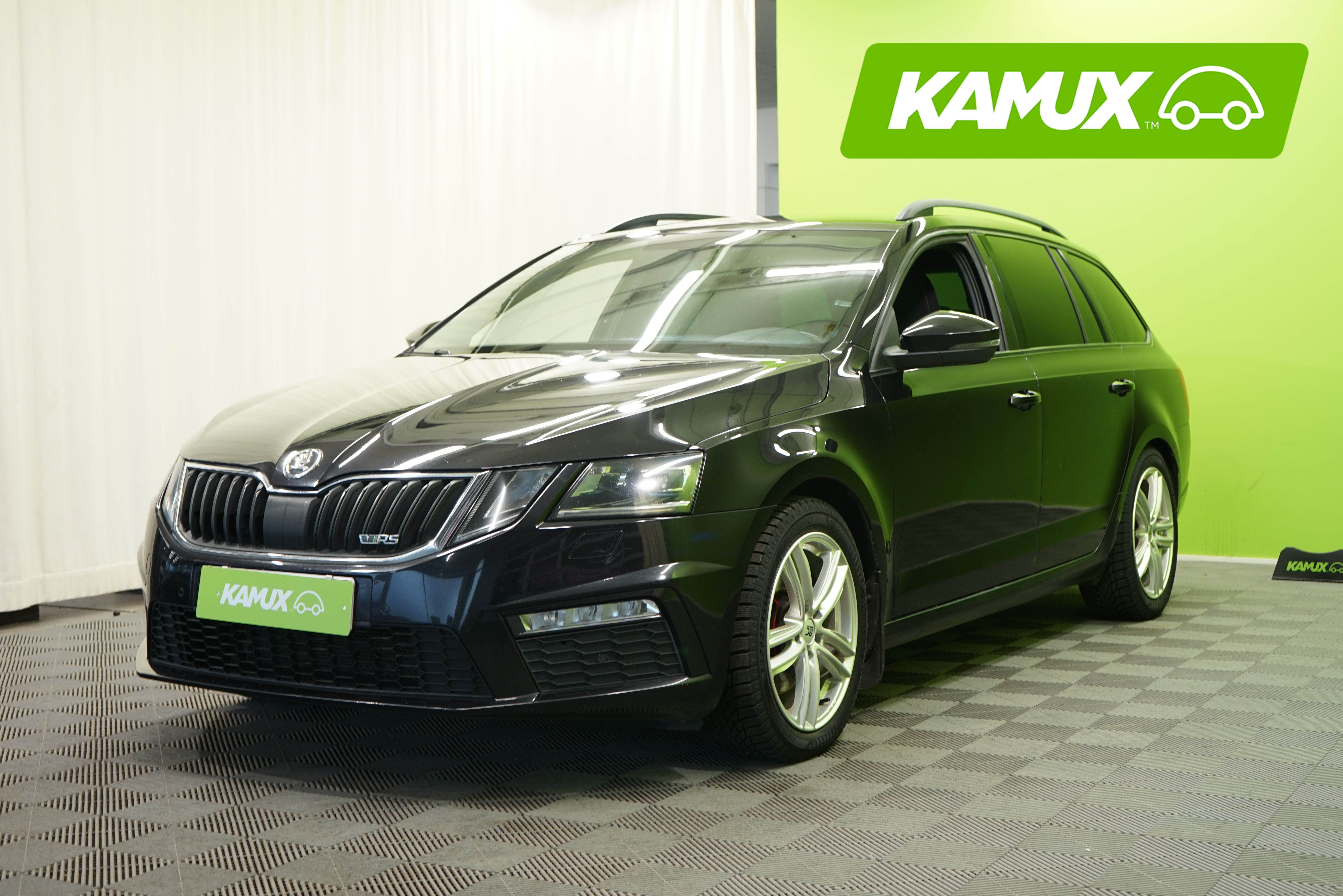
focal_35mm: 48
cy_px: 448
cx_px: 672
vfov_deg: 28.1
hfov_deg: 41.1
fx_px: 1791
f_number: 5
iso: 320
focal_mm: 48
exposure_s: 1/13
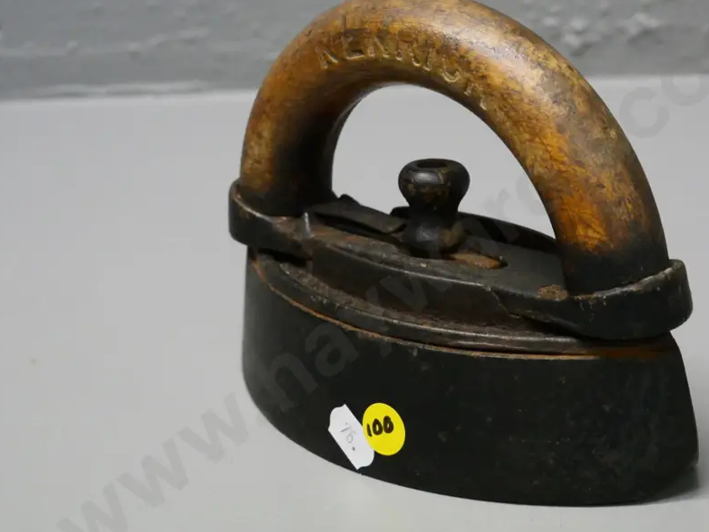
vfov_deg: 14.9
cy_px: 267
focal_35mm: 99
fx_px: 2028
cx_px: 437
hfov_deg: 19.8
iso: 3200
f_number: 5.6
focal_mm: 38
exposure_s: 1/125
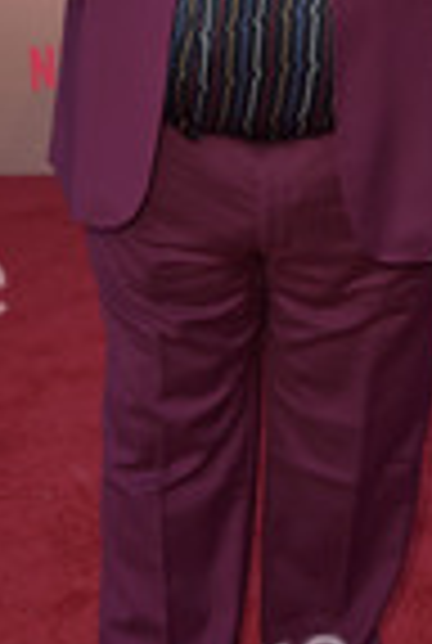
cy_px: 68
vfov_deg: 16.4
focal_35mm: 123
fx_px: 2203
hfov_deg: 11.2
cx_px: 268
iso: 320
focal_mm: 44
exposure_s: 1/250
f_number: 6.3
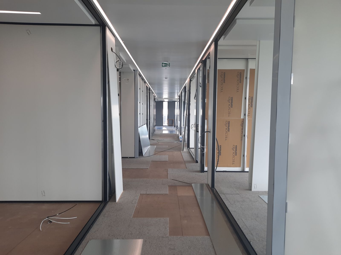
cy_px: 128
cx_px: 170
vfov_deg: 54.9
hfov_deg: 69.4
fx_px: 246
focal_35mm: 25
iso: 50
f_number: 2
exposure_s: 1/50
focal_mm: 4.6
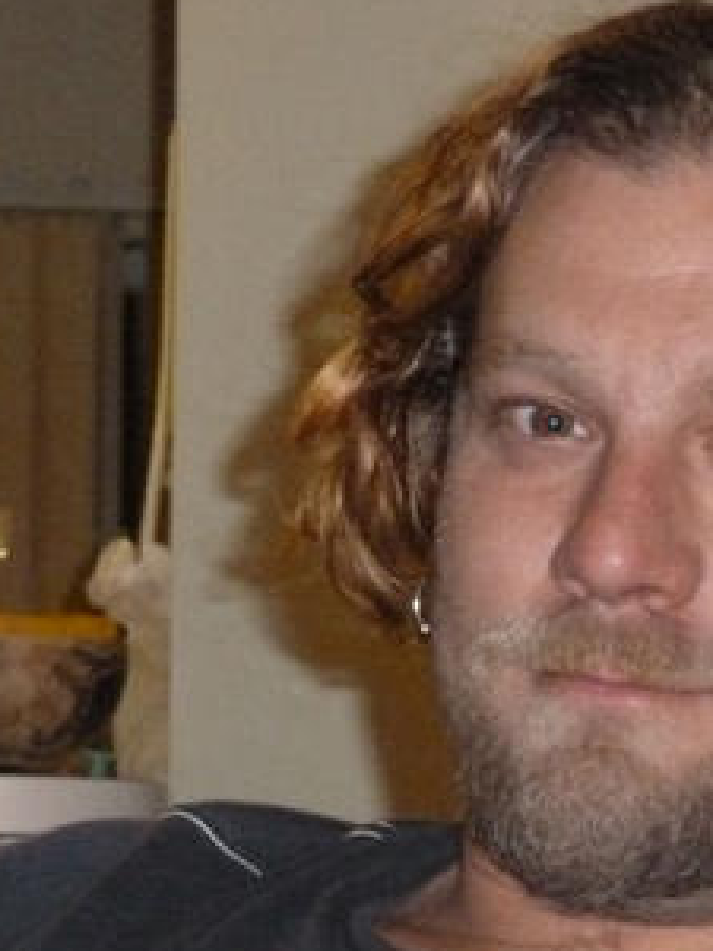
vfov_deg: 6.5
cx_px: 498
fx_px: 8321
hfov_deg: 4.9
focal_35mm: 303
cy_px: 669
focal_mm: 25.5
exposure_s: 1/60
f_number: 5.3
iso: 1000
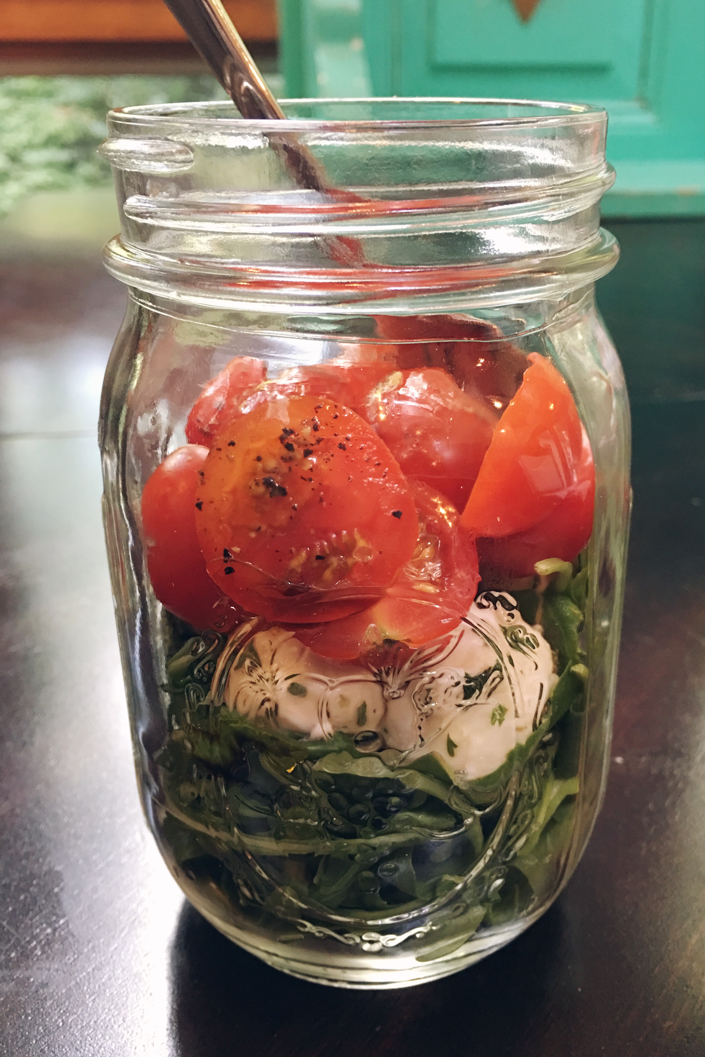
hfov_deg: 39.8
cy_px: 511
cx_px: 417
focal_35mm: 33
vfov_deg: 57.2
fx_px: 969
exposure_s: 1/15
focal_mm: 4.15
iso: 80
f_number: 2.2
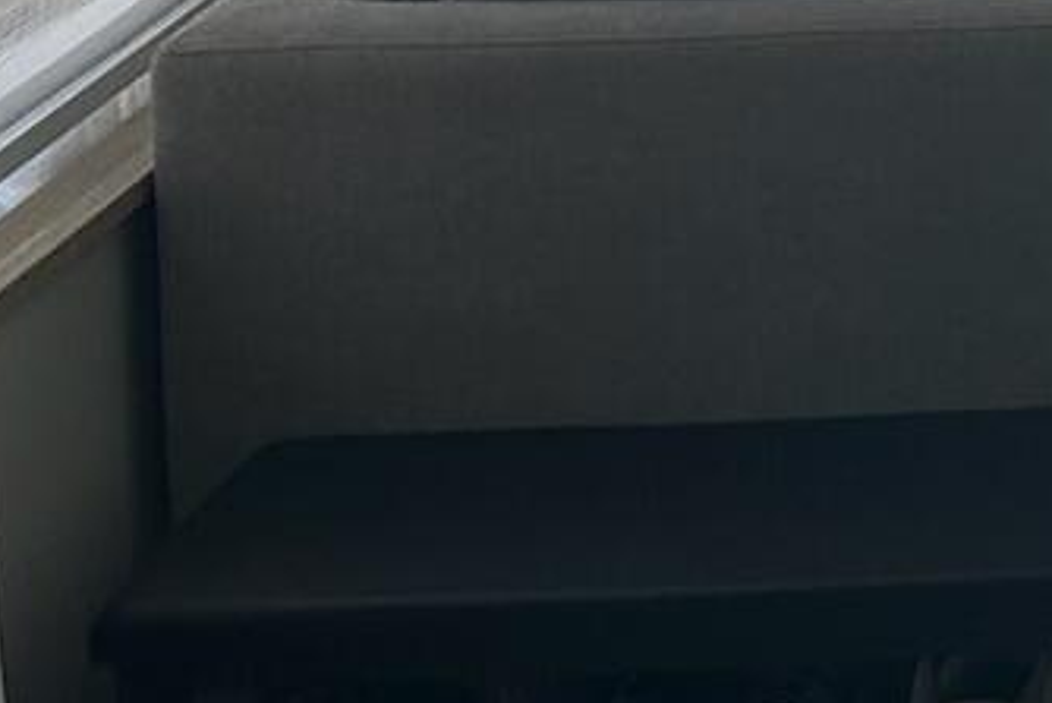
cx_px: 2249
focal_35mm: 153
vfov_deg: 8.5
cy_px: -750
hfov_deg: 11.7
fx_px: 4473
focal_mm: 6.86
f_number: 1.78
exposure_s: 1/224
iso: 80
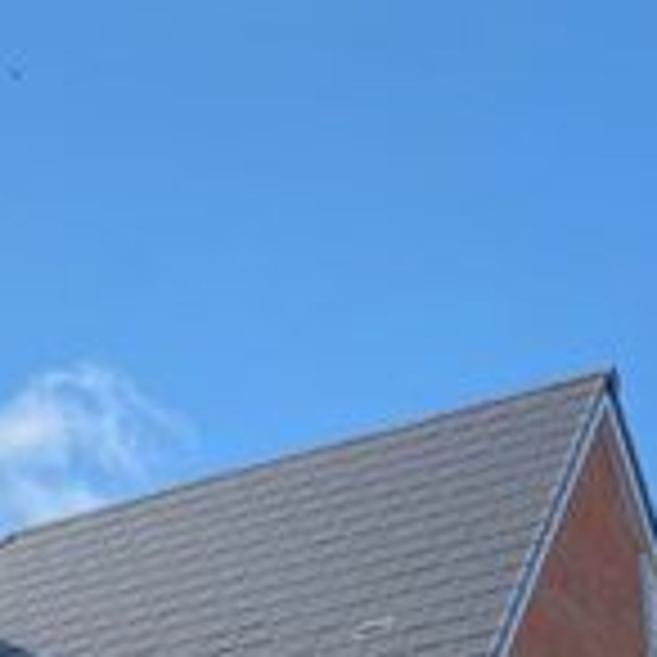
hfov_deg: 14.8
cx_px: -306
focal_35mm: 110
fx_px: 2362
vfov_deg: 14.6
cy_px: 1015
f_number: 1.8
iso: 32
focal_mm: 4.25
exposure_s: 1/1300
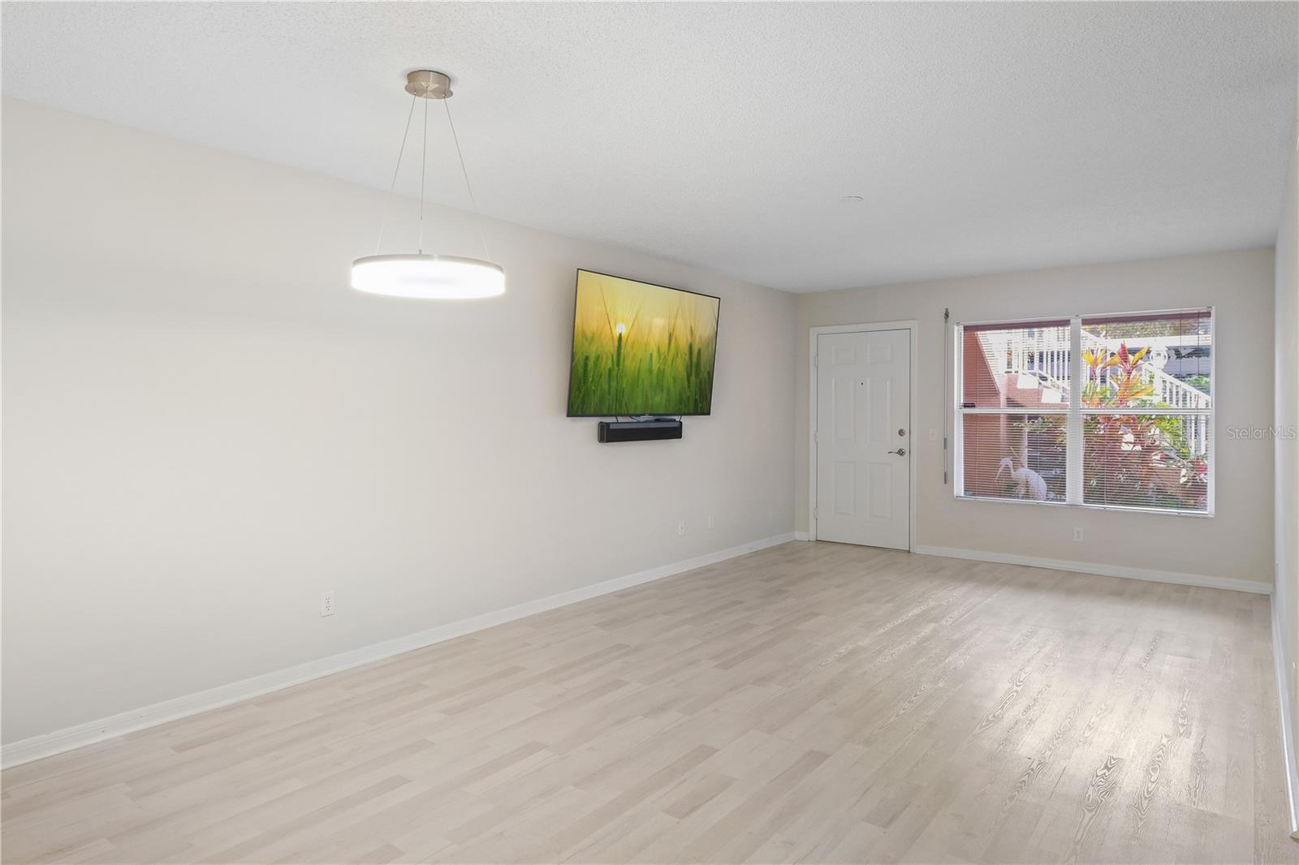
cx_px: 650
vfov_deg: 61.9
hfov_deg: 84.0
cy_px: 432
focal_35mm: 20
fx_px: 721
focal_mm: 13.2
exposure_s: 1/2
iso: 640
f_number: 8
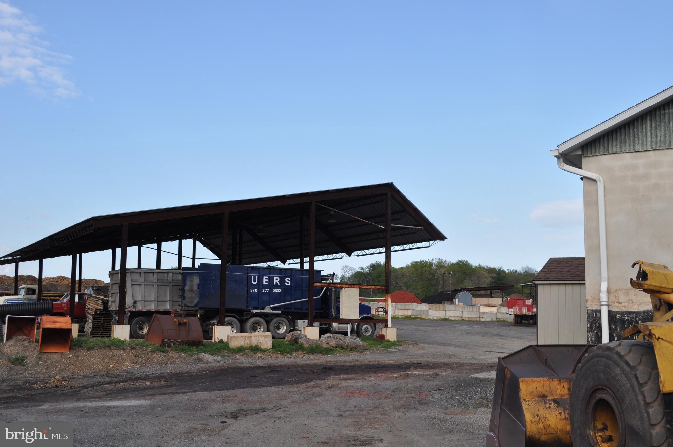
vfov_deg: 34.1
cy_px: 224
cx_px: 336
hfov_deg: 49.6
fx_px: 728
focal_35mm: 39
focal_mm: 26
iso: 200
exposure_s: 1/320
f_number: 9
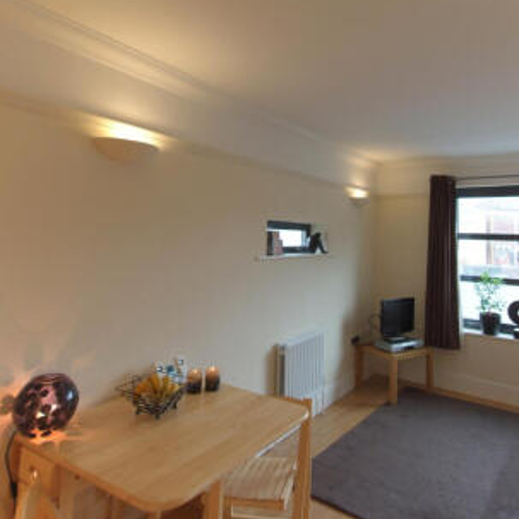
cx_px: 325
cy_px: 261
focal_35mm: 20
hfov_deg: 73.5
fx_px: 339
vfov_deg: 74.8
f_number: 5.6
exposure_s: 1/60
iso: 400
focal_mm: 10
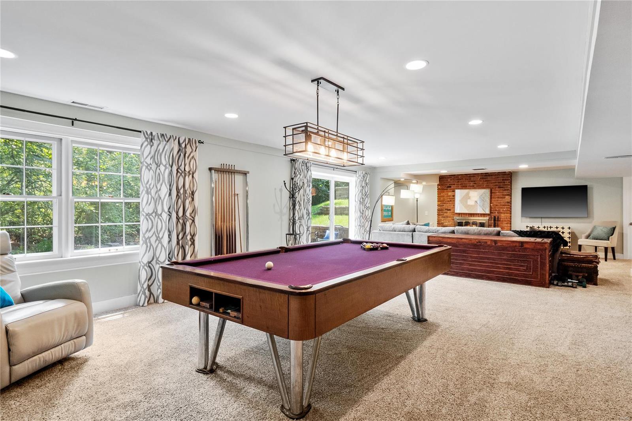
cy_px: 210
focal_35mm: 18
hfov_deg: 90.0
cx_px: 316
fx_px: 316
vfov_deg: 67.4
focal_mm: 9
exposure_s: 1/5
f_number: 8
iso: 400
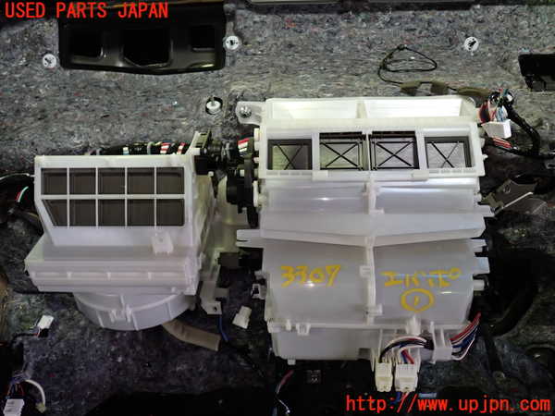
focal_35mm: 30
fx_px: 481
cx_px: 278
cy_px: 208
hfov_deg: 60.0
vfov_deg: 46.8
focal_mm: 5.4
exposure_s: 1/30
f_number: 2.3
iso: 250
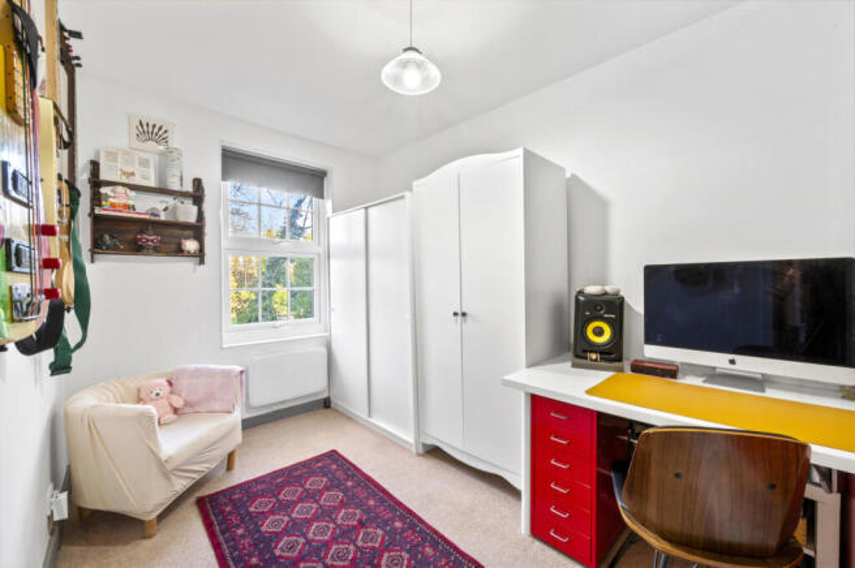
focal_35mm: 14
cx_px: 428
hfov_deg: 104.3
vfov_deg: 81.1
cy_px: 284
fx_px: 332
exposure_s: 1.3
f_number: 16
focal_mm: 14
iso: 200
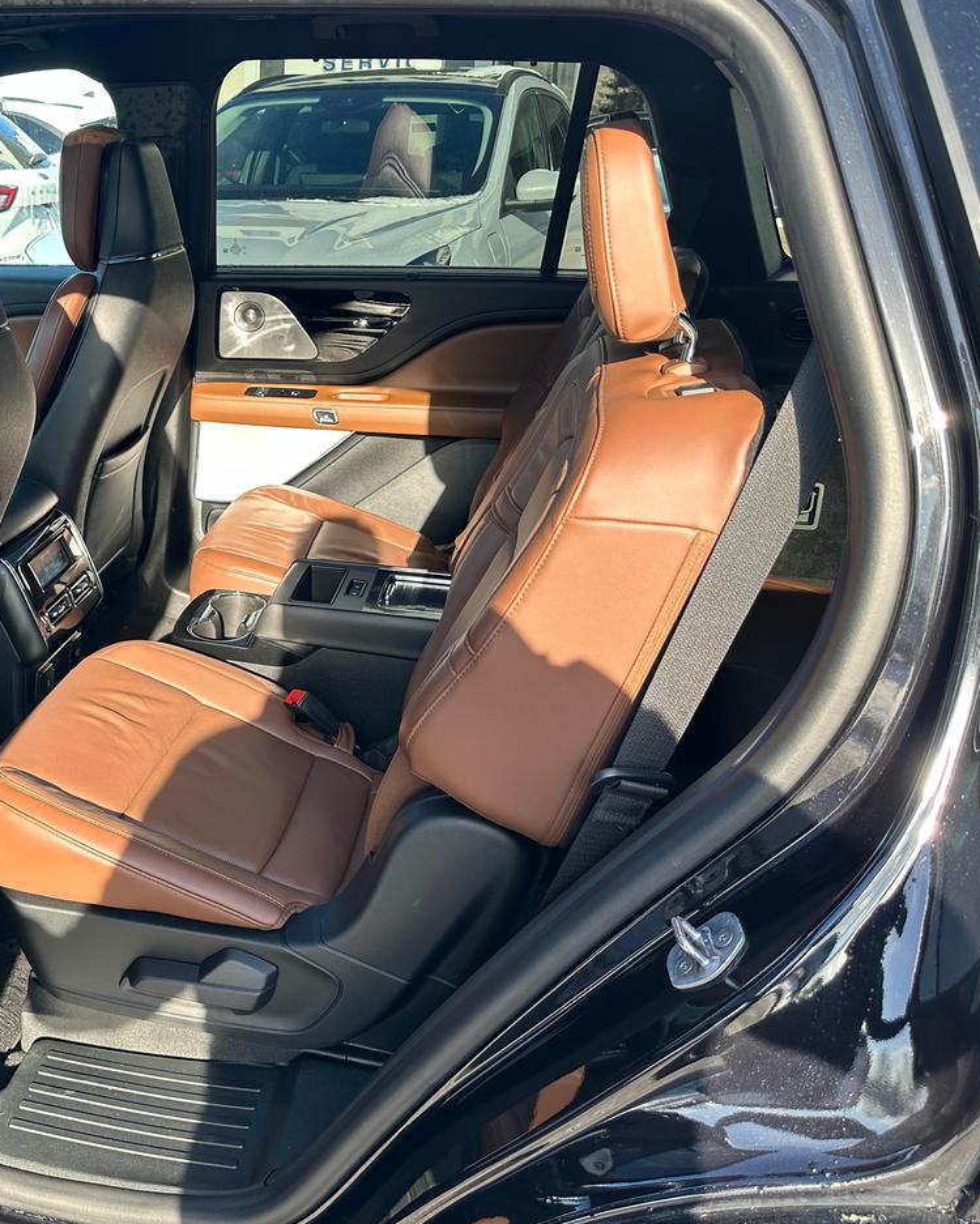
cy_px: 598
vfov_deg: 55.6
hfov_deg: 43.0
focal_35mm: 32
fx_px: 1160
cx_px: 152
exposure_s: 1/414
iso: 80
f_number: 1.78
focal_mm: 6.86
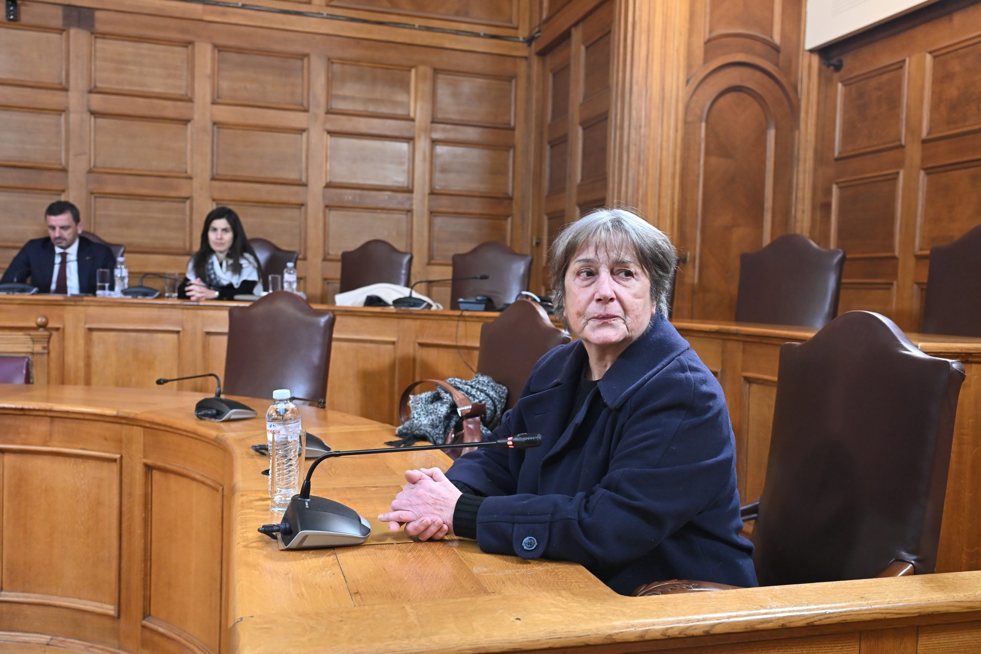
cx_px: 490
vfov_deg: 42.3
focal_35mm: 31
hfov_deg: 60.3
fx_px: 845
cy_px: 327
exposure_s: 1/200
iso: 3200
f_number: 4.5
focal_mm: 31
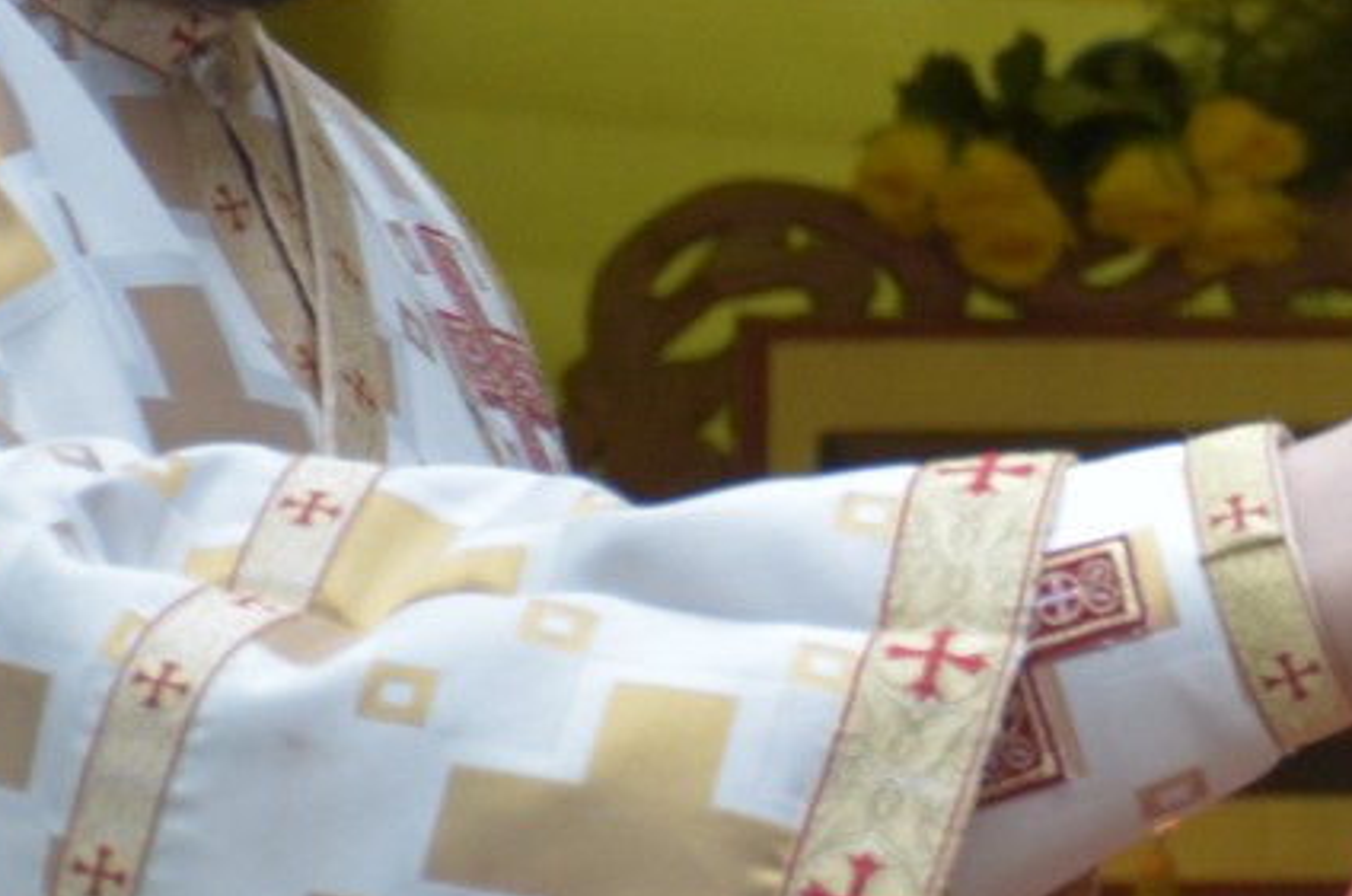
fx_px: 28413
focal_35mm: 758
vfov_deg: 1.8
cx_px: 2446
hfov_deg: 2.7
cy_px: 45
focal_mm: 112
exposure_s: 1/250
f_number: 5.6
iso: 640
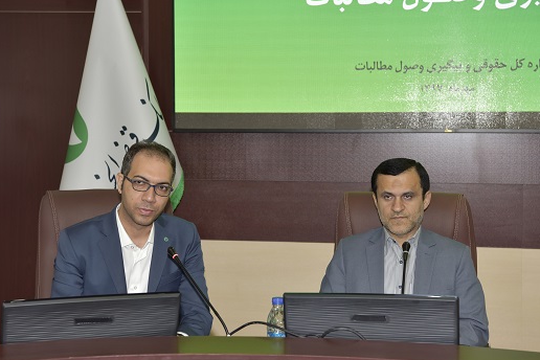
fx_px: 945
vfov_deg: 21.6
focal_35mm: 63
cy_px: 182
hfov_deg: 31.9
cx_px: 267
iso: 800
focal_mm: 62
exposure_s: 1/80
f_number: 5.6
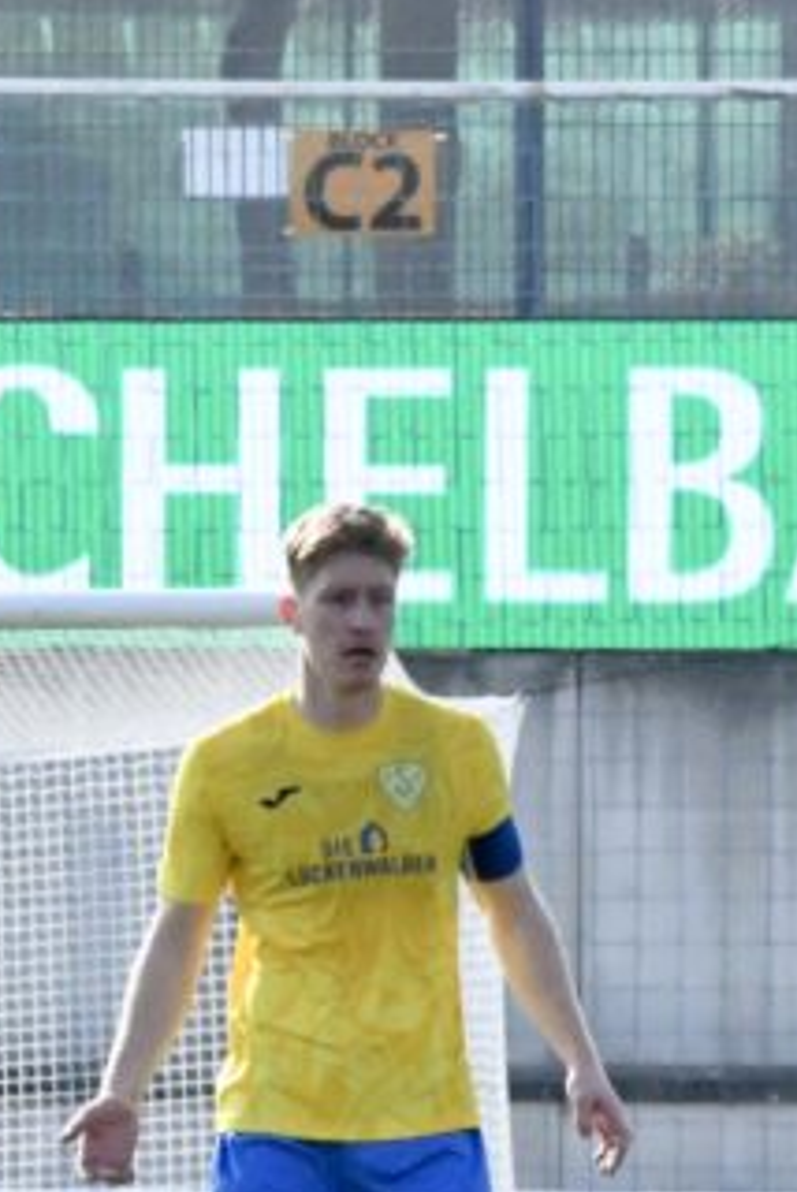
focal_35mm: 735
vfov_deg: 2.8
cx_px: 1851
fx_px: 24354
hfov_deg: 1.9
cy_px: 1175
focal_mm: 230
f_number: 18
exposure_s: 1/1600
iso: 8000
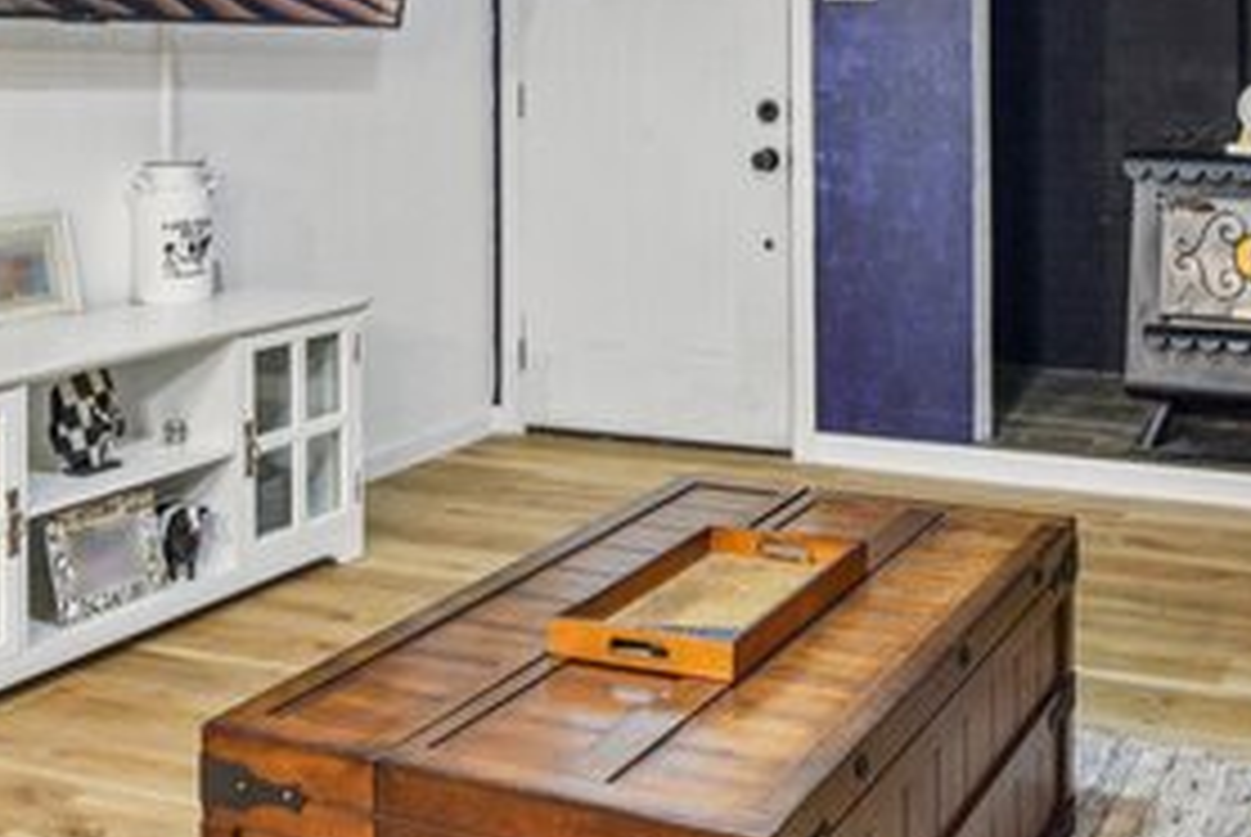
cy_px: 70
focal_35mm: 46
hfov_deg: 41.9
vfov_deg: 28.1
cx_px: 878
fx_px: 1600
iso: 7200
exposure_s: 1/20
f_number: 8
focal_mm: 20
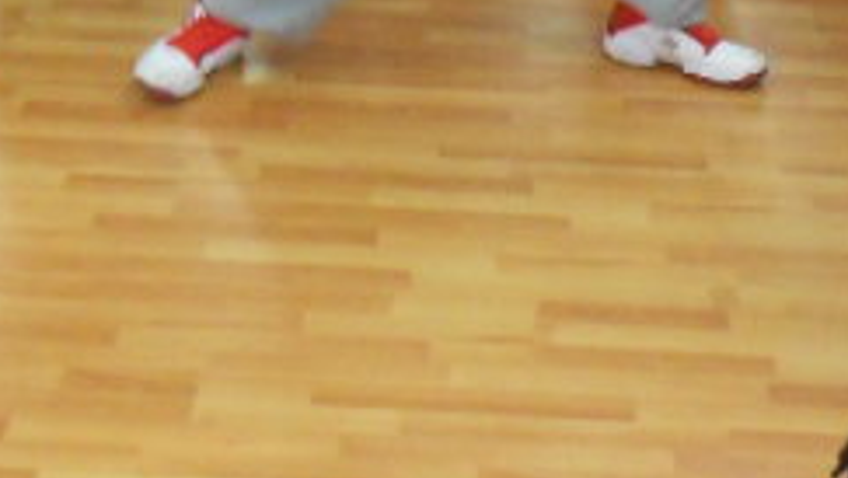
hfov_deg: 19.4
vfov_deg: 11.0
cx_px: 478
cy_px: 73
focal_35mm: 110
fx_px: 2475
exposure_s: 1/20
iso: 400
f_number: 3.3
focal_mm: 4.2
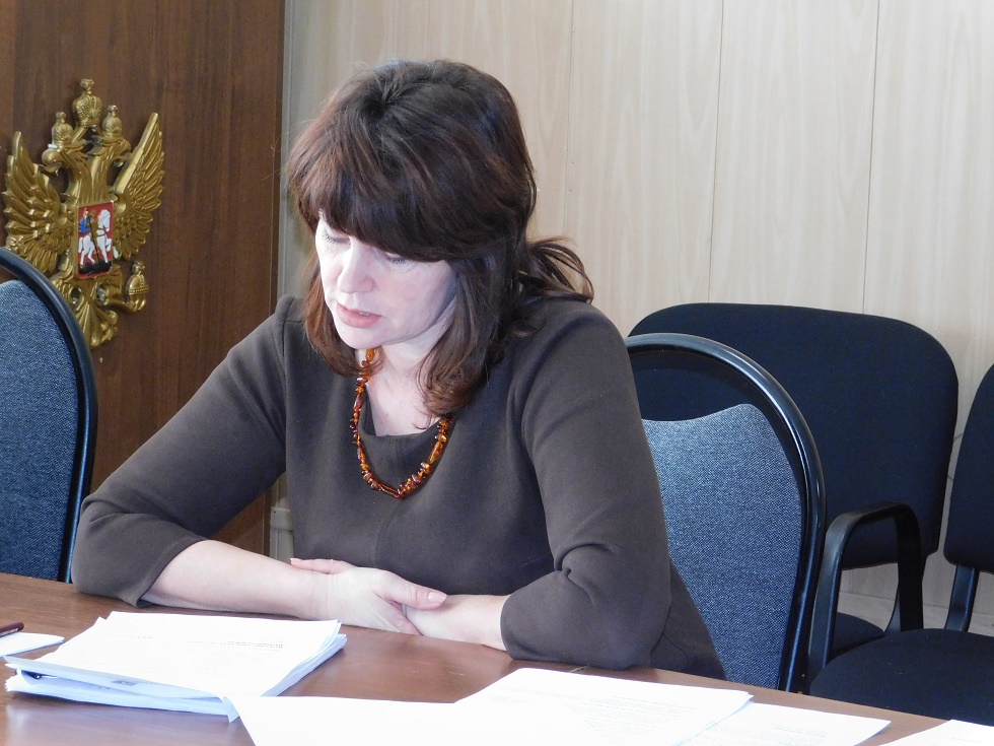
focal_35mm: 148
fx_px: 4250
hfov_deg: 13.3
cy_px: 373
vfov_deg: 10.0
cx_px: 497
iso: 800
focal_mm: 26.3
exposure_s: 1/60
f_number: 5.1
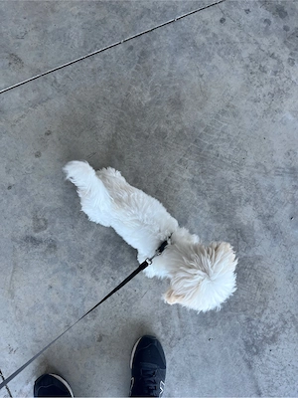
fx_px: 298
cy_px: 199
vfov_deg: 67.3
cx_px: 149
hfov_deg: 53.1
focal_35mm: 26
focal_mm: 5.1
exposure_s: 1/122
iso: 64
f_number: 1.6
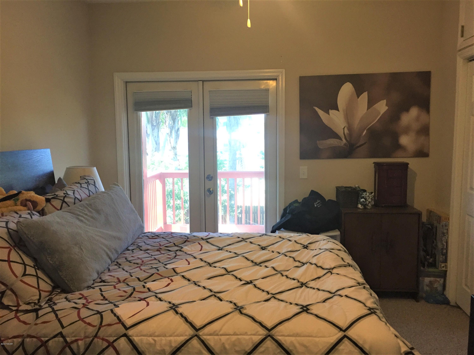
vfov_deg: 48.2
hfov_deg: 61.7
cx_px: 237
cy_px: 178
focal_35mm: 29
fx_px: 397
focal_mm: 4.15
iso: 50
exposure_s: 1/30
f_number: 2.2
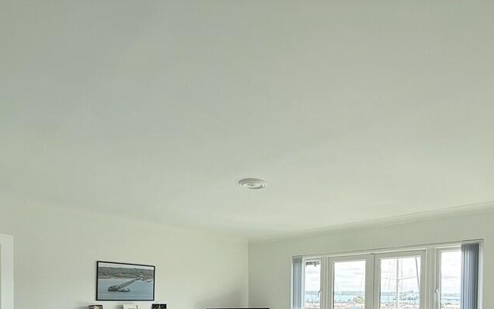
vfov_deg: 44.6
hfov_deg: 73.9
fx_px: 323
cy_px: 299
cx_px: 298
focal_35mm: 24
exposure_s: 1/386
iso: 64
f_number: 2.2
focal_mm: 2.22
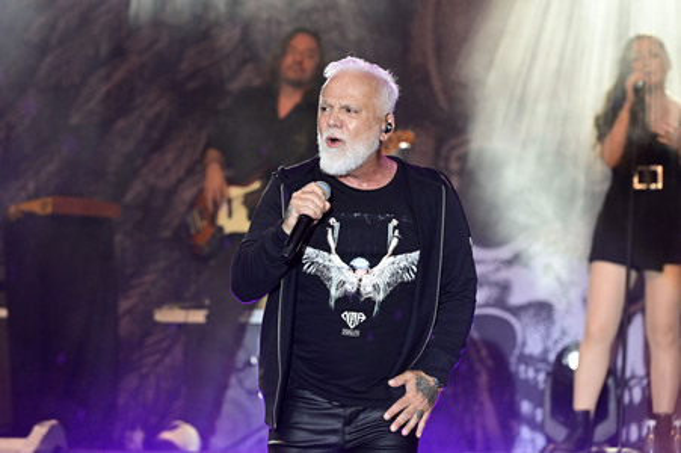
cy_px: 226
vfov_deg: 7.8
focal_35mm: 175
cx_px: 340
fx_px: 3308
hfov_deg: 11.8
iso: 1600
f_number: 4.5
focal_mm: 175
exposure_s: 1/400
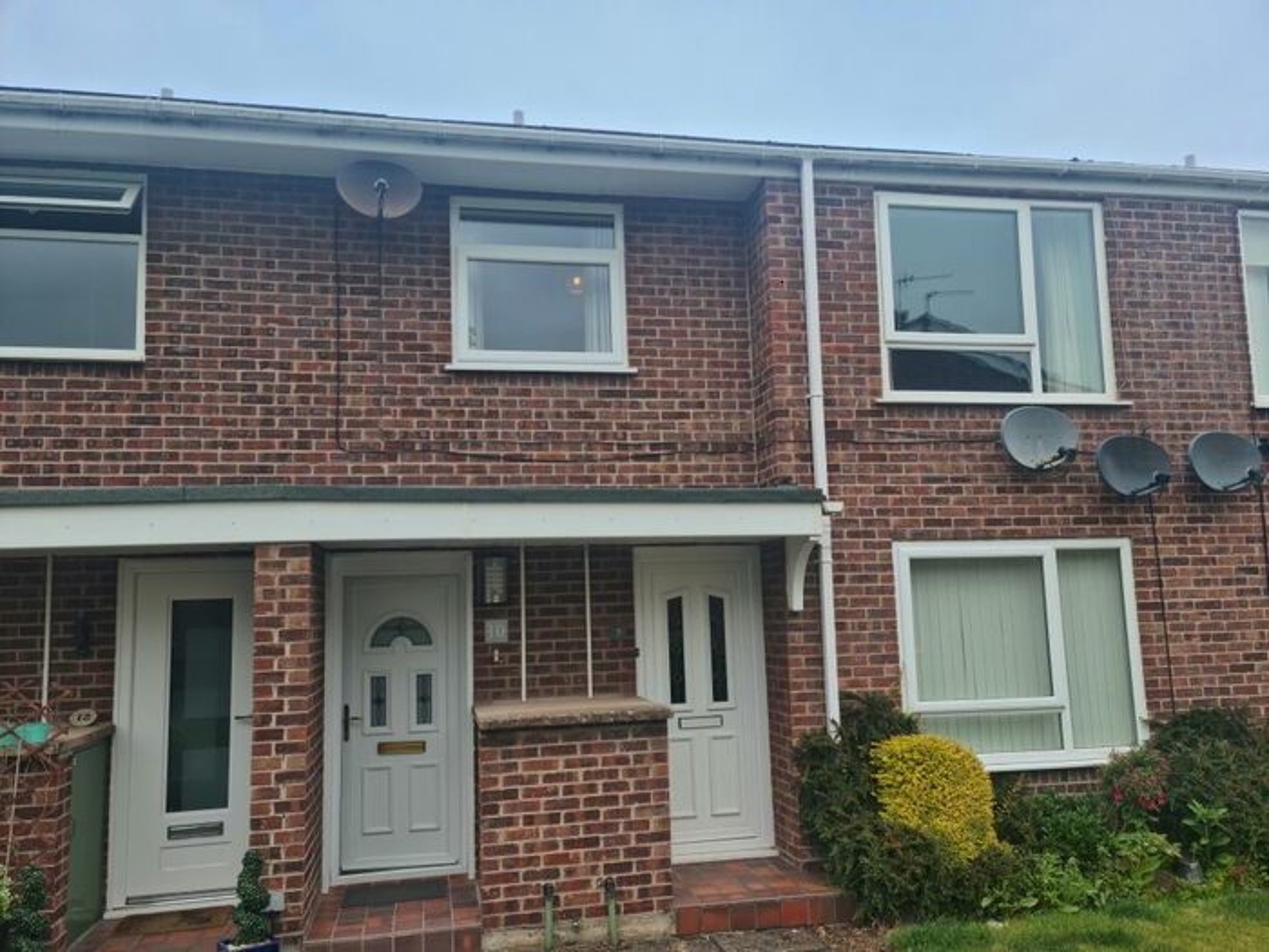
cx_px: 634
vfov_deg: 51.4
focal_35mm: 27
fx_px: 990
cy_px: 476
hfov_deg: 65.3
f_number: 2
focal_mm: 5.9
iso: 25
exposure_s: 1/514
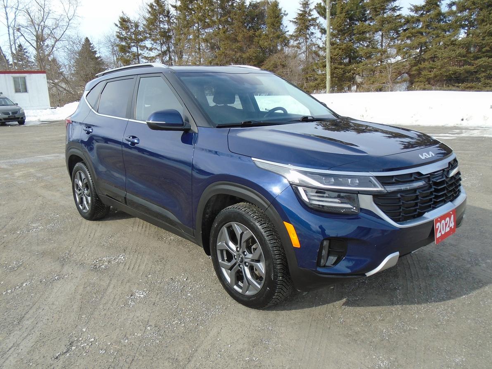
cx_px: 238
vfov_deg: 49.7
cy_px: 186
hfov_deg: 63.4
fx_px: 398
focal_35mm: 28
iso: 100
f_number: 3.2
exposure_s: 1/800
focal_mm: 4.6
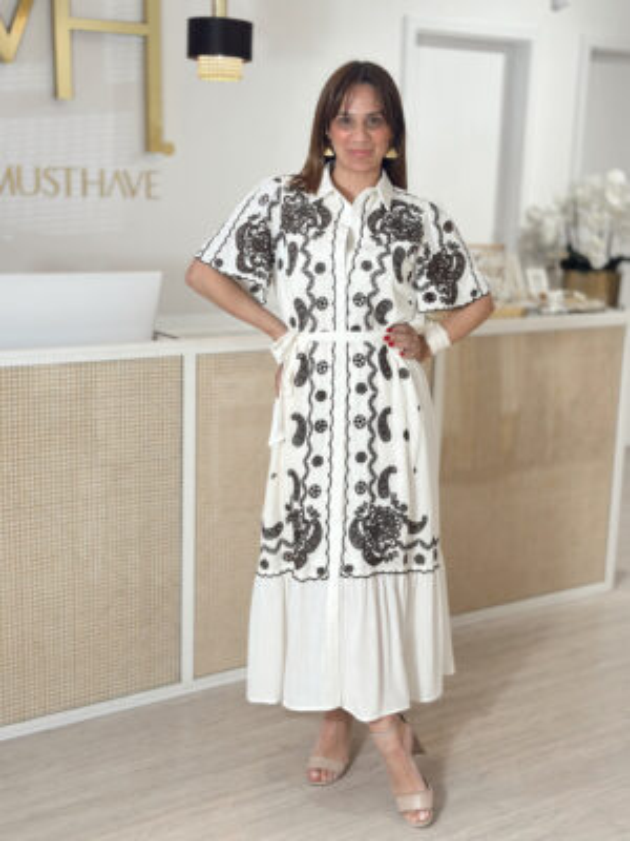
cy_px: 420
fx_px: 1165
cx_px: 315
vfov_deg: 39.7
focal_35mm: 48
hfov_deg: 30.3
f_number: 1.78
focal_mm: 6.86
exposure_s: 1/128
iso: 80
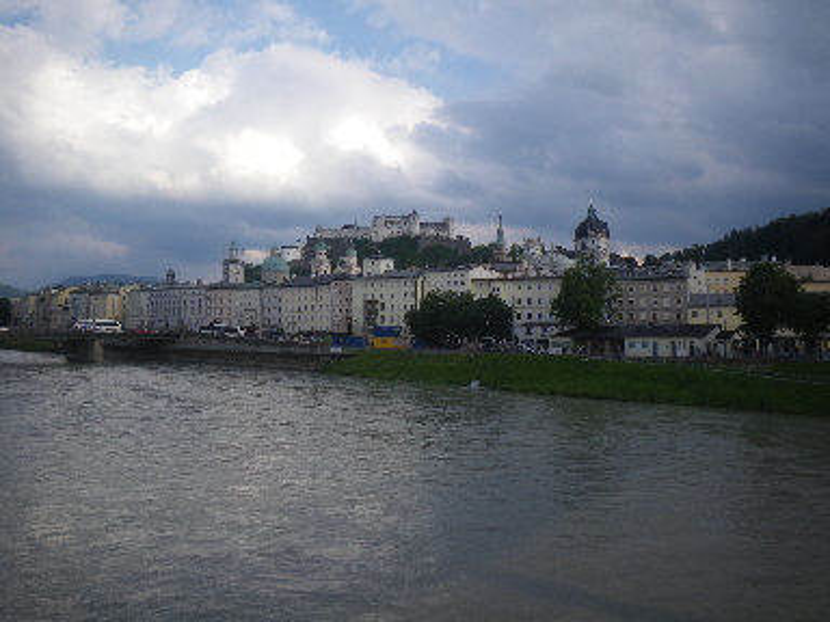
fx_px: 671
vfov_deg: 49.7
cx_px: 415
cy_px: 311
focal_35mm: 28
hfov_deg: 63.4
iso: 50
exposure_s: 1/320
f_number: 3.5
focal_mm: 5
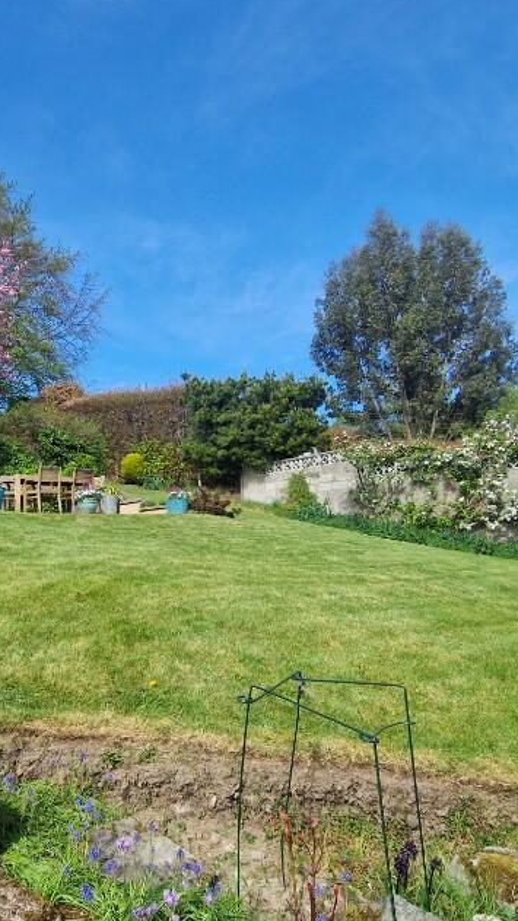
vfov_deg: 78.6
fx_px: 562
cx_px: 159
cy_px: 492
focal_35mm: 23
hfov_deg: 48.4
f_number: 2.2
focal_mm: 2.2
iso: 50
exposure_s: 1/1456
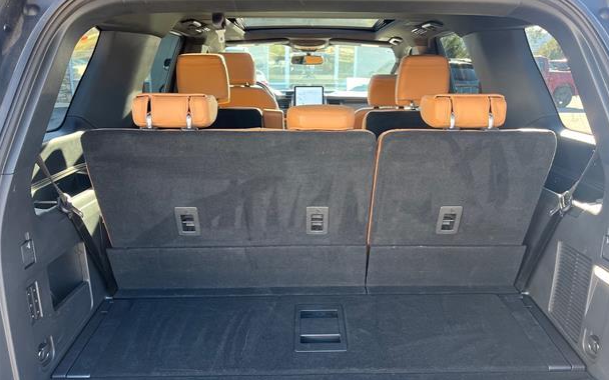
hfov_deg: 64.6
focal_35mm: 29
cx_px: 315
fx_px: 481
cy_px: 207
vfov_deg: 43.1
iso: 125
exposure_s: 1/121
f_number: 1.6
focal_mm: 5.1
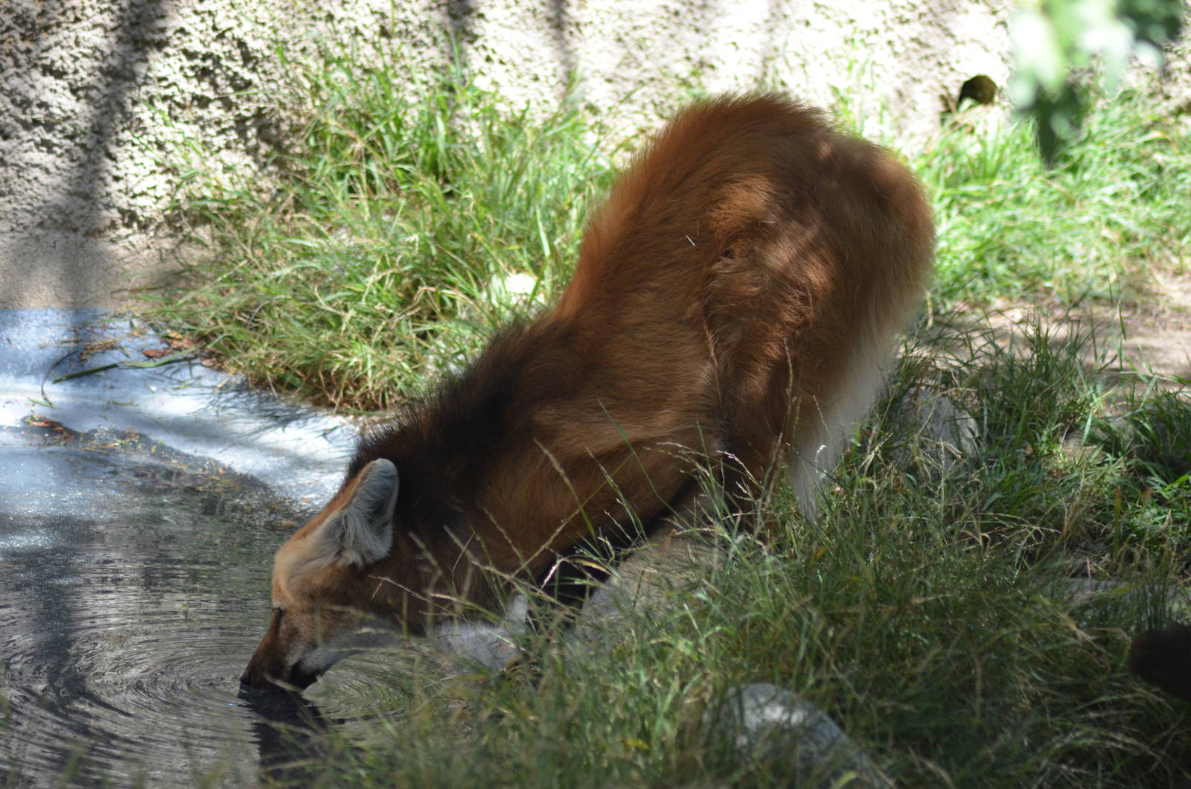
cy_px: 394
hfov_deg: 7.6
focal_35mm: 270
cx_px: 596
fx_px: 8915
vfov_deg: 5.1
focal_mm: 180
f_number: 4.5
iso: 800
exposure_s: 1/640
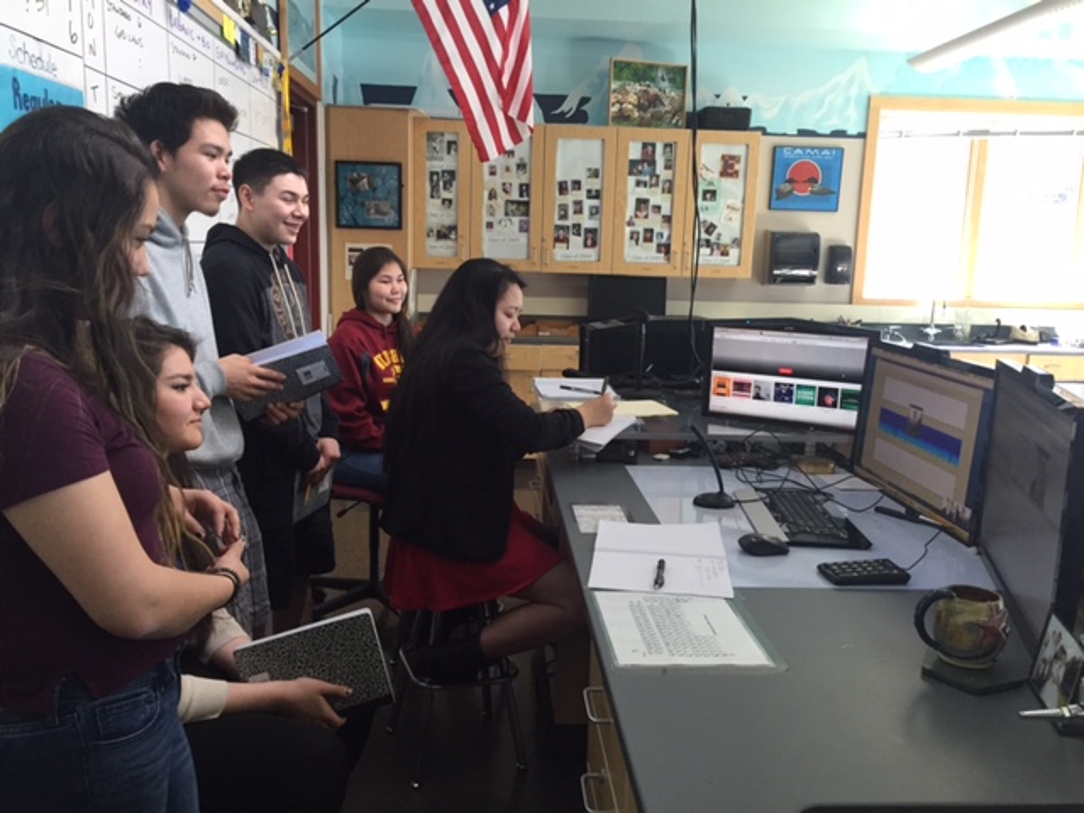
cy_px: 406
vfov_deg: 48.2
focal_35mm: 29
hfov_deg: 61.7
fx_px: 908
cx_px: 542
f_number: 2.2
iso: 50
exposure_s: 1/30
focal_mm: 4.15
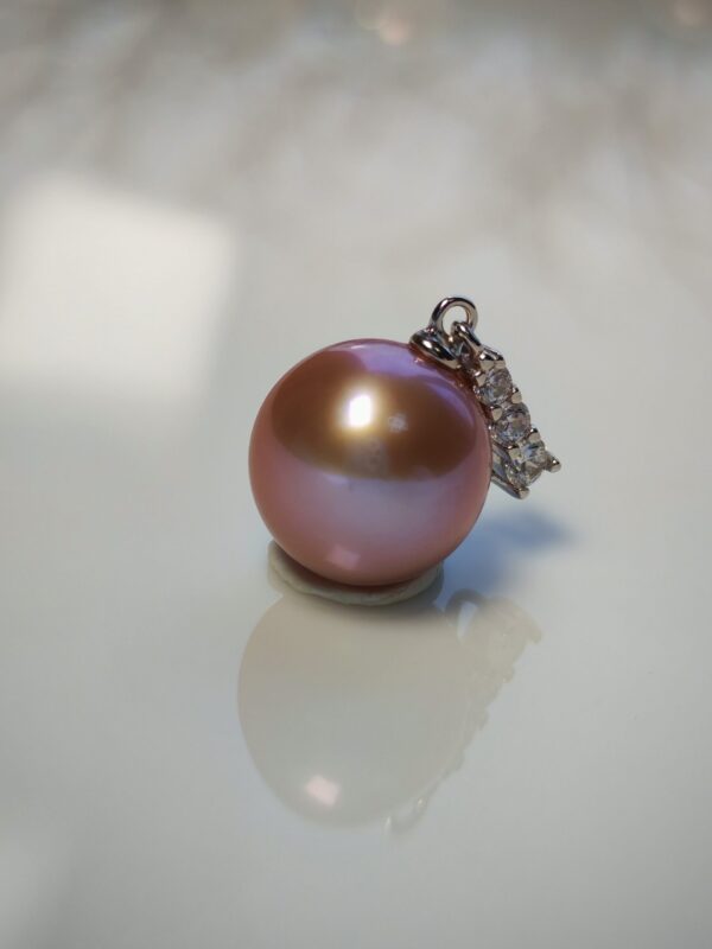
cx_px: 356
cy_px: 474
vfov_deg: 28.6
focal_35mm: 68
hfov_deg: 21.6
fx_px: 1865
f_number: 1.95
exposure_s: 1/130
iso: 50
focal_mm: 5.52
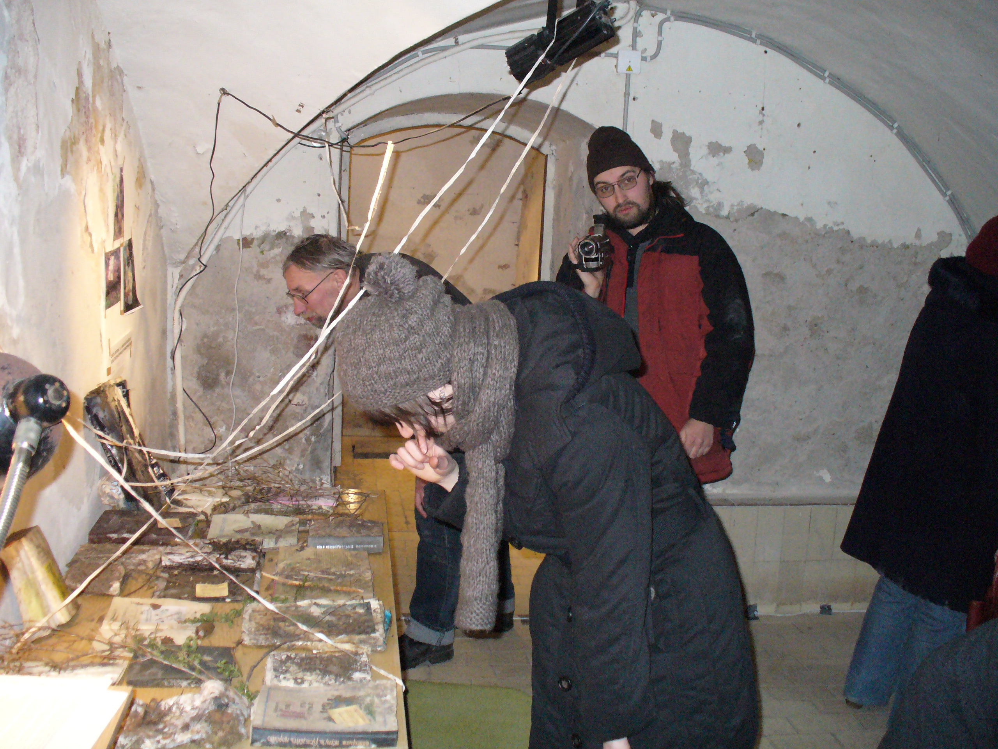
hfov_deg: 50.1
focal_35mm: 37
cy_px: 374
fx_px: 1067
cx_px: 499
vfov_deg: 38.7
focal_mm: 6.1
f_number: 2.8
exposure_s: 1/60
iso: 400
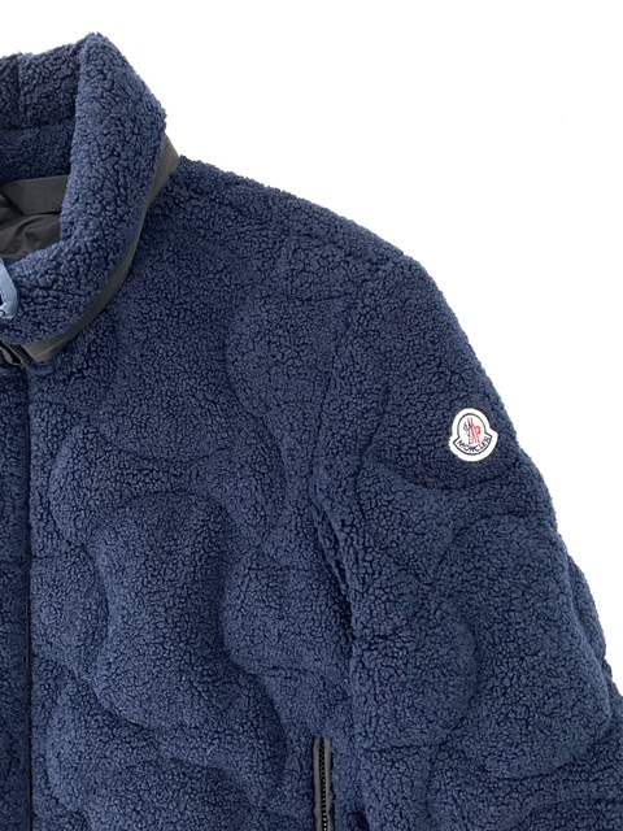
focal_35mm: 29
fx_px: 696
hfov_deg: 48.2
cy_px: 416
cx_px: 312
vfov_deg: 61.7
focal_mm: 3
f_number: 1.8
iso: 50
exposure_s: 1/120
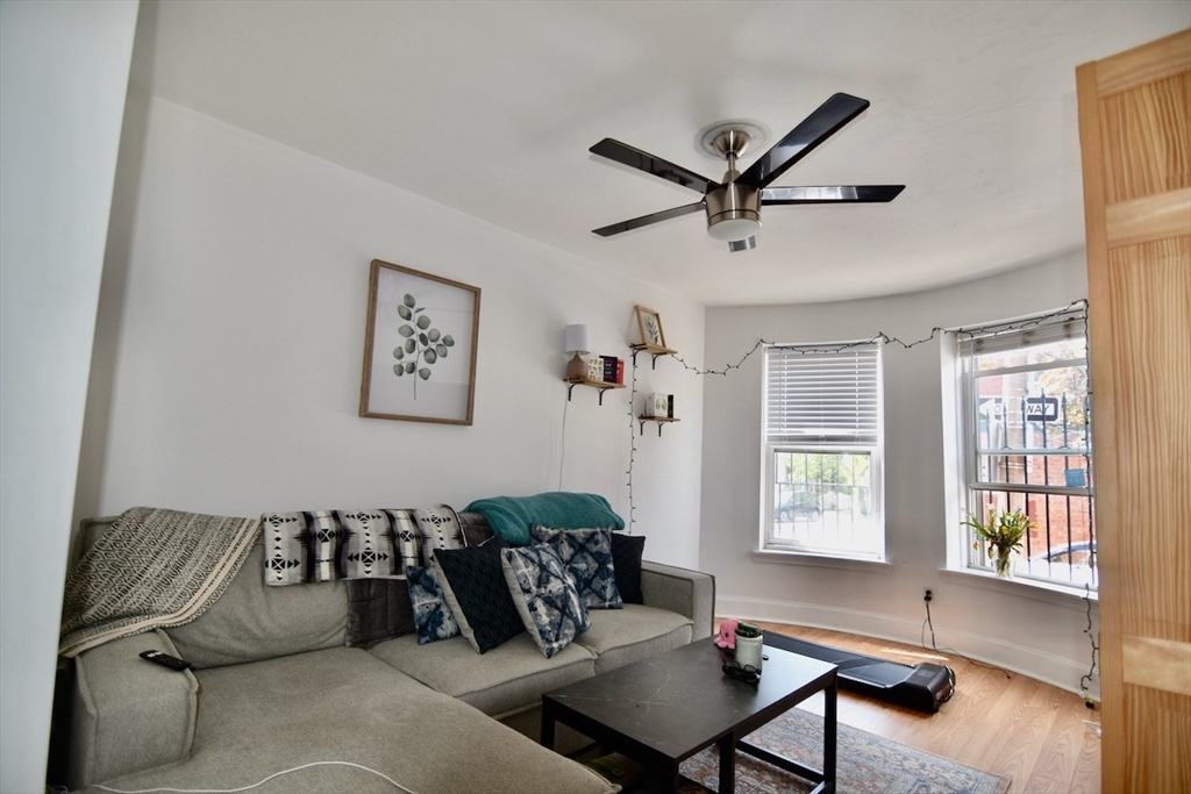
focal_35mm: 16
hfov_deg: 95.0
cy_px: 397
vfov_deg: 72.1
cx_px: 596
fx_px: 546
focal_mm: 11
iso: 280
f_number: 2.8
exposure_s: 1/125
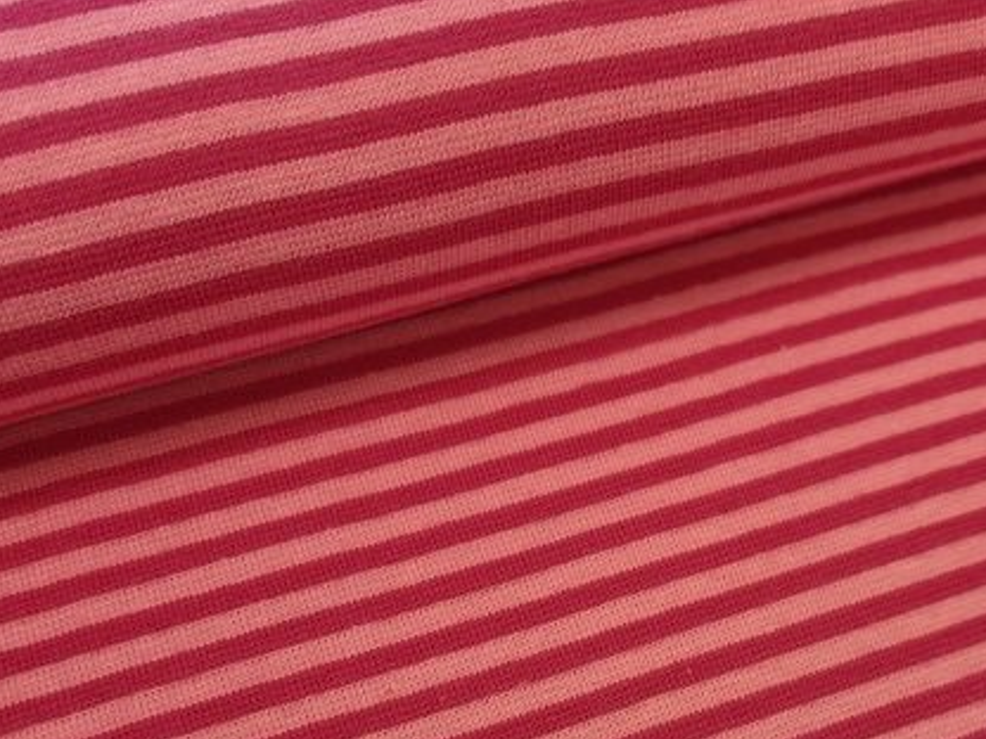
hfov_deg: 37.9
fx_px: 1424
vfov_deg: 28.0
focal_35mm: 50
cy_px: 670
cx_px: 626
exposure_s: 1/100
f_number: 1.8
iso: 100
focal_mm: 5.4
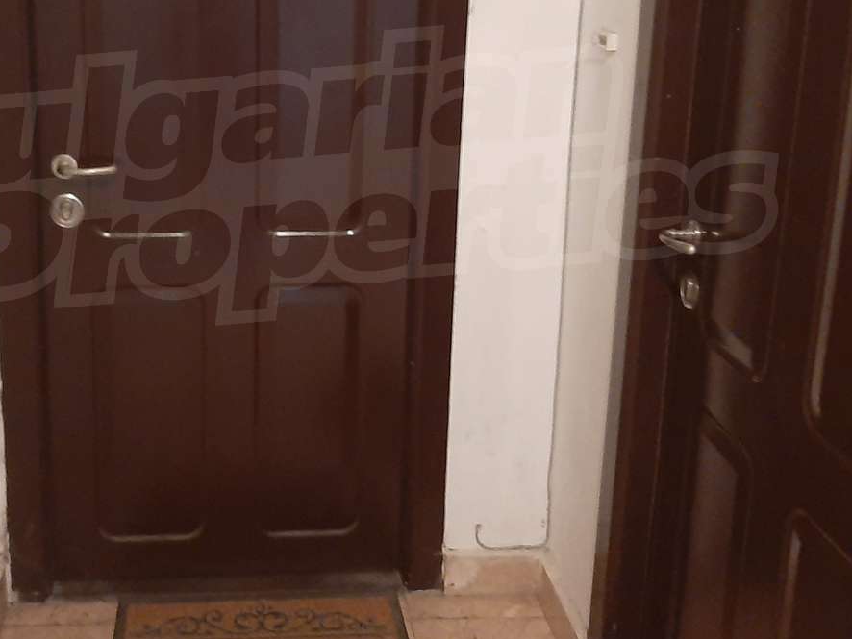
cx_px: 298
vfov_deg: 32.5
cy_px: 186
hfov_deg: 42.5
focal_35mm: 44
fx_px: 1083
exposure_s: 1/20
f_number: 1.7
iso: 800
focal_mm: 3.93
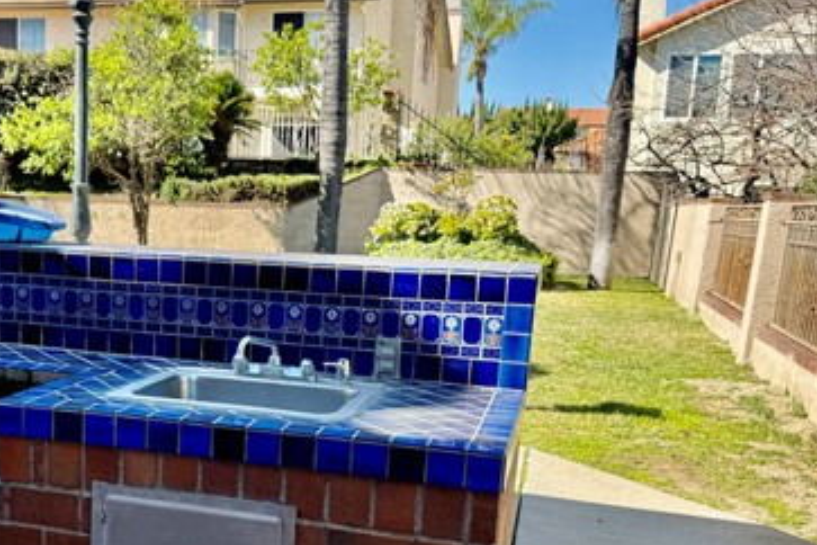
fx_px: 998
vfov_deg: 30.1
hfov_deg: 43.3
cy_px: 392
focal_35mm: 44
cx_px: 216
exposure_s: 1/1585
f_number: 1.78
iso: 100
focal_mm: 6.76
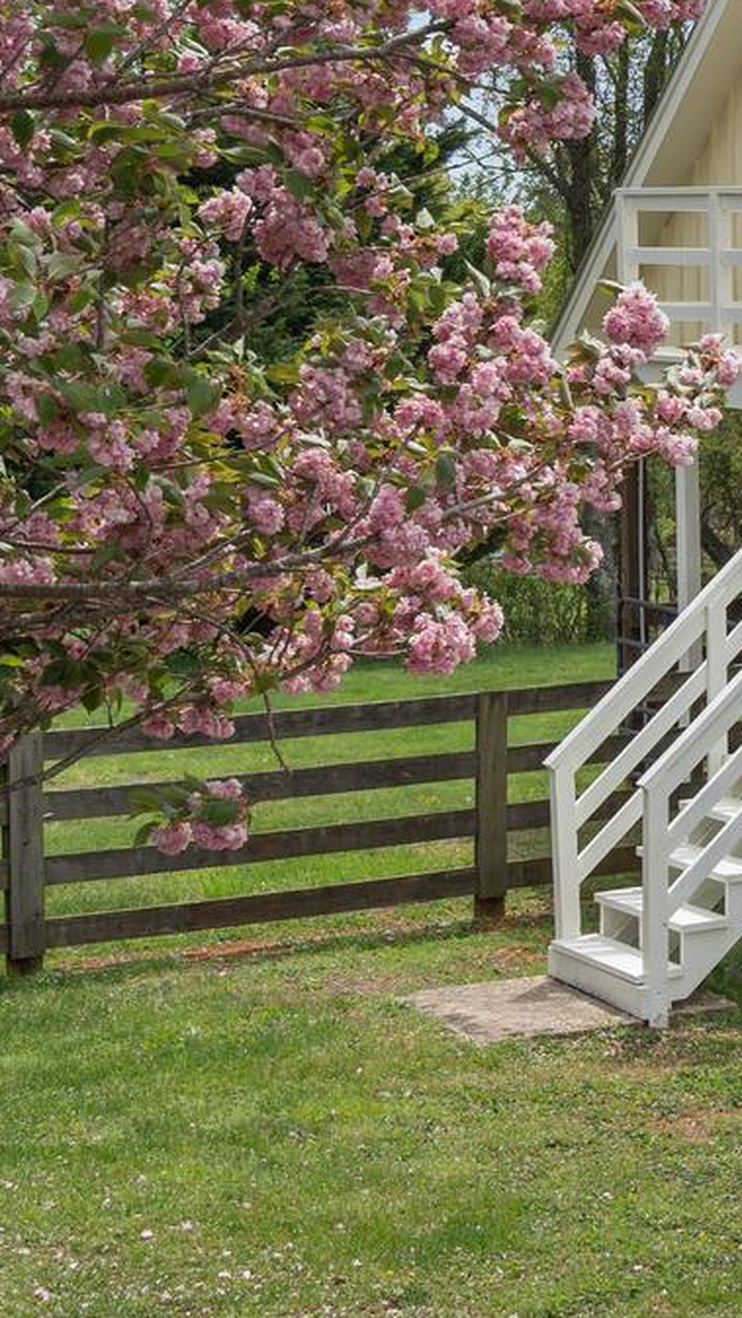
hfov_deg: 12.2
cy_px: 353
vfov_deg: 24.5
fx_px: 3005
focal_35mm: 86
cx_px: 1553
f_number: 8
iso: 320
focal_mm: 27
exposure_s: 1/320
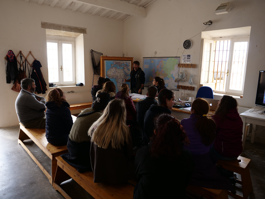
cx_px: 132
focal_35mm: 24
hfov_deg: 71.6
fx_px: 184
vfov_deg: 56.8
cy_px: 100
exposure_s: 1/80
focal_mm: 12
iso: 200
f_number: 2.8
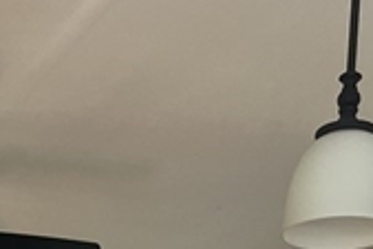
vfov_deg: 9.0
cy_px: 760
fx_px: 1275
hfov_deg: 16.0
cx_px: -79
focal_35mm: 123
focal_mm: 5.1
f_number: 1.6
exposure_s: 1/120
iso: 125
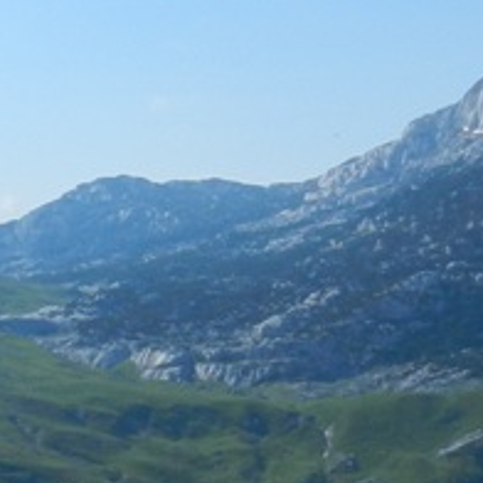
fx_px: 2336
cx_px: 96
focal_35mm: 148
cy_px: 163
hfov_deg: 11.8
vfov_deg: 11.8
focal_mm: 5.6
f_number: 4.5
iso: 160
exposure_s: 1/1250
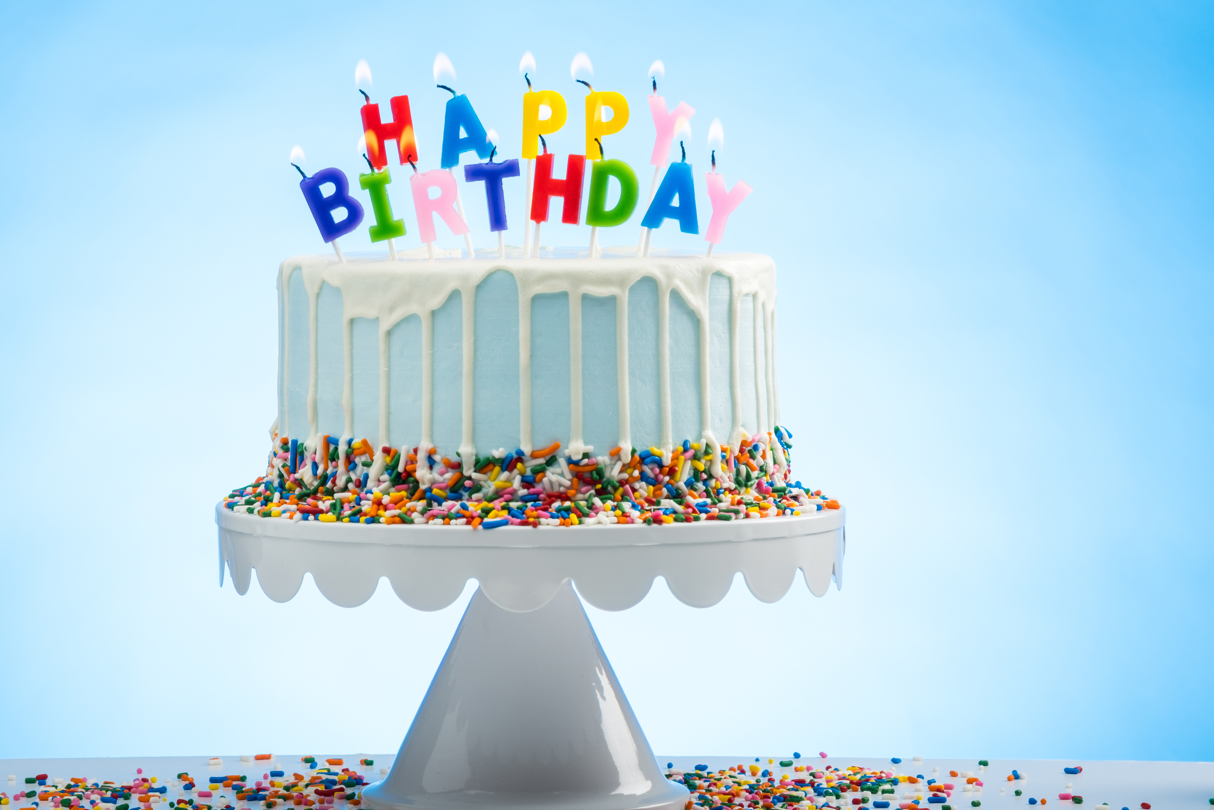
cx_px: 542
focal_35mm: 128
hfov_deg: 16.0
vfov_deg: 10.7
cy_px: 406
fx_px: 4316
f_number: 11
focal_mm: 74.2
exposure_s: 1/250
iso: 160
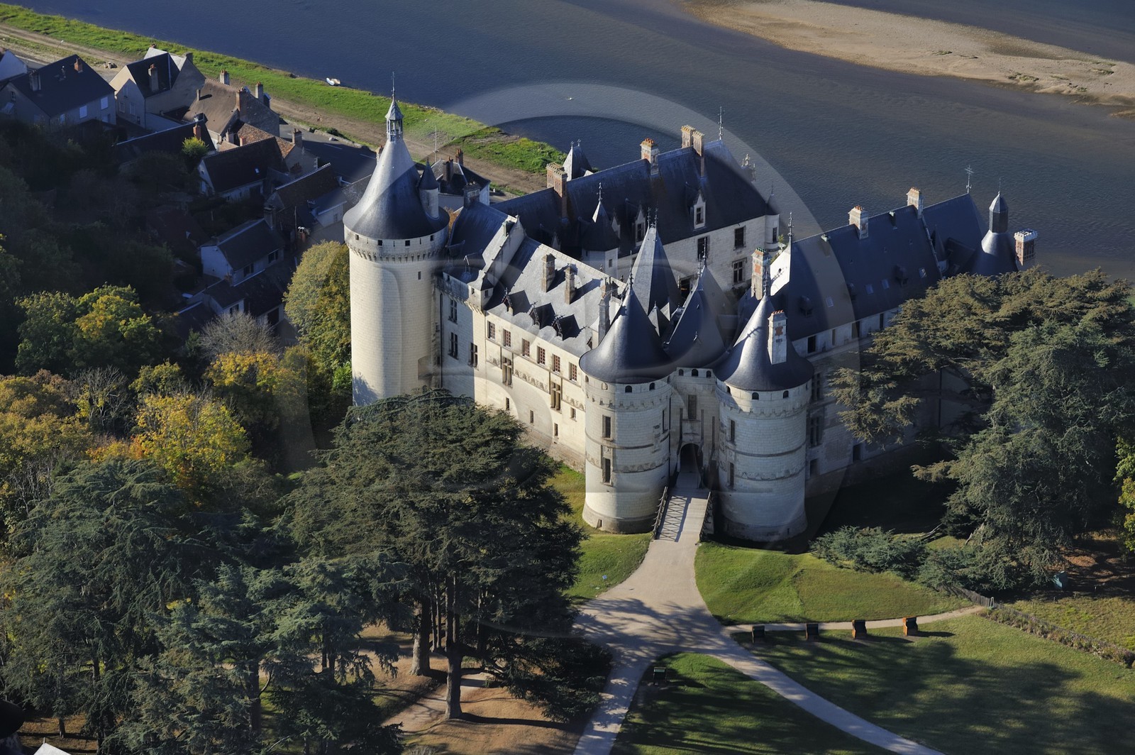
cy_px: 378
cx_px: 568
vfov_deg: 8.8
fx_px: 4883
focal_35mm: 155
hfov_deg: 13.3
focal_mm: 155
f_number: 7.1
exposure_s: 1/1000
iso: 400
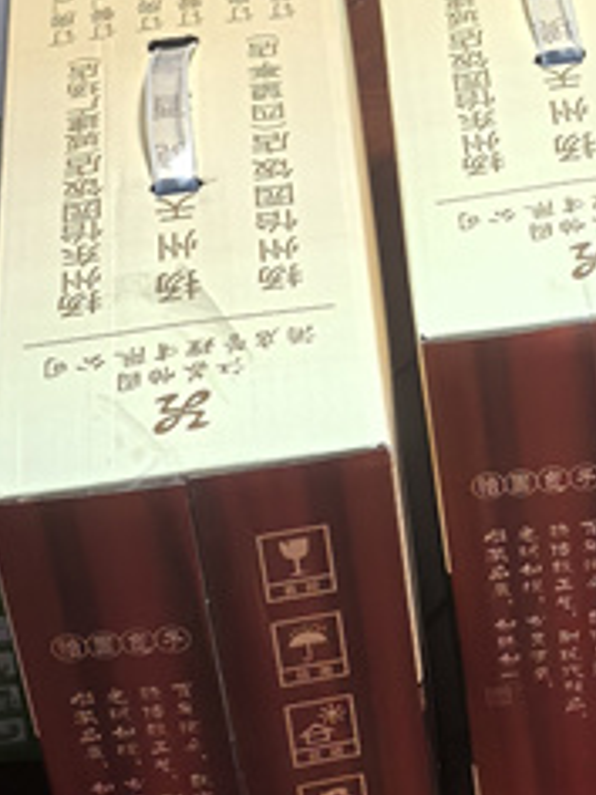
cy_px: 148
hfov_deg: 12.0
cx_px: 569
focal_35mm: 122
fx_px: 2801
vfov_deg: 16.0
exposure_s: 1/50
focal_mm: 5.75
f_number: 2
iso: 200
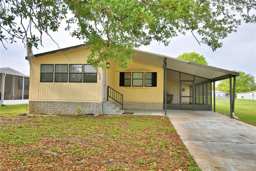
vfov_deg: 43.6
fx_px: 213
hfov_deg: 61.9
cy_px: 86
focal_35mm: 30
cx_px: 128
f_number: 6.3
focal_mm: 20
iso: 200
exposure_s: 1/250
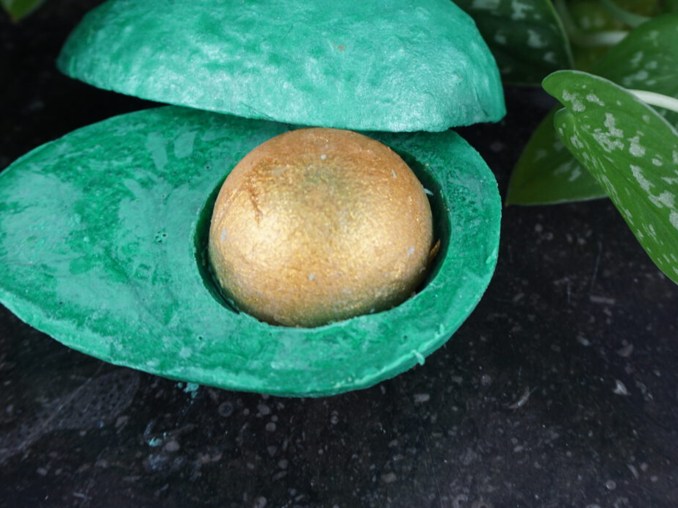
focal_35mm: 52
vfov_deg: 27.9
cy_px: 162
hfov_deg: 36.9
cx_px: 405
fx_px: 1013
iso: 125
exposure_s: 1/20
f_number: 5
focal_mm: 23
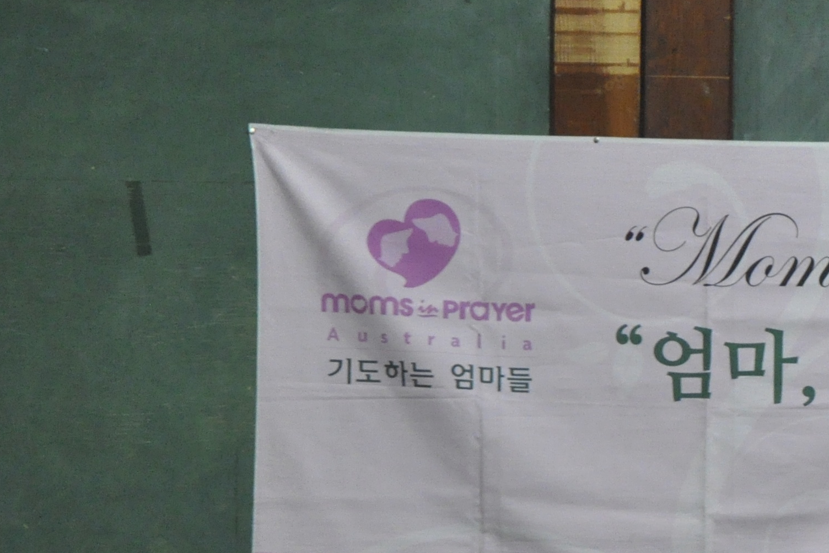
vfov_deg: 4.6
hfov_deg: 6.8
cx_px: 1131
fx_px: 6885
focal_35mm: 299
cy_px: 418
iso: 2500
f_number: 4.5
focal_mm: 70
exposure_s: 1/30
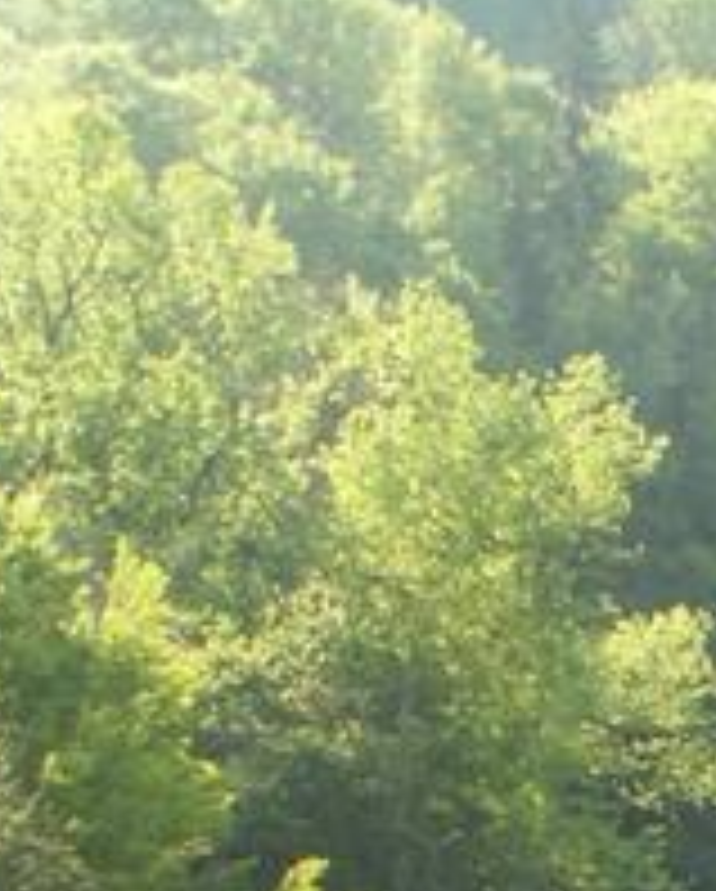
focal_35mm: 148
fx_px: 3911
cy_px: 1215
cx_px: 869
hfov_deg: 10.3
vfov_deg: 12.5
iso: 50
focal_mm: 7.78
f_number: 7.1
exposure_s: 1/30
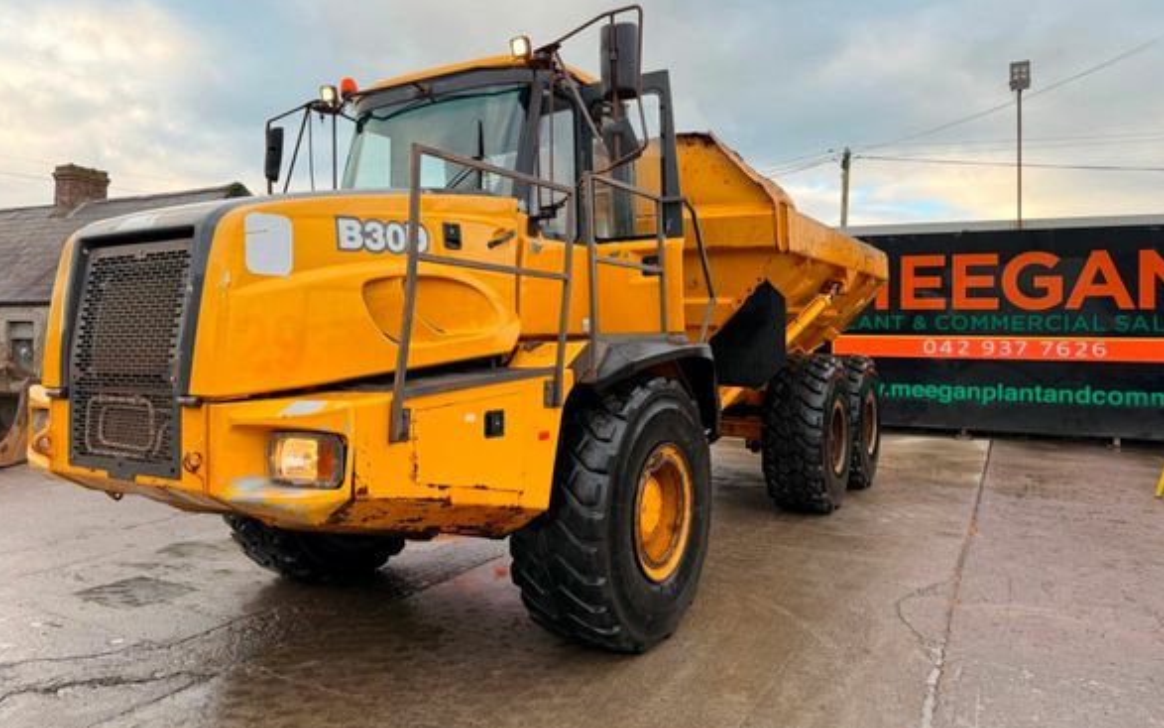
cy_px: 315
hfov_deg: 70.4
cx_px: 573
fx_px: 825
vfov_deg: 47.5
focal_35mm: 26
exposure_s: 1/377
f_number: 1.78
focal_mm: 6.76
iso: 100
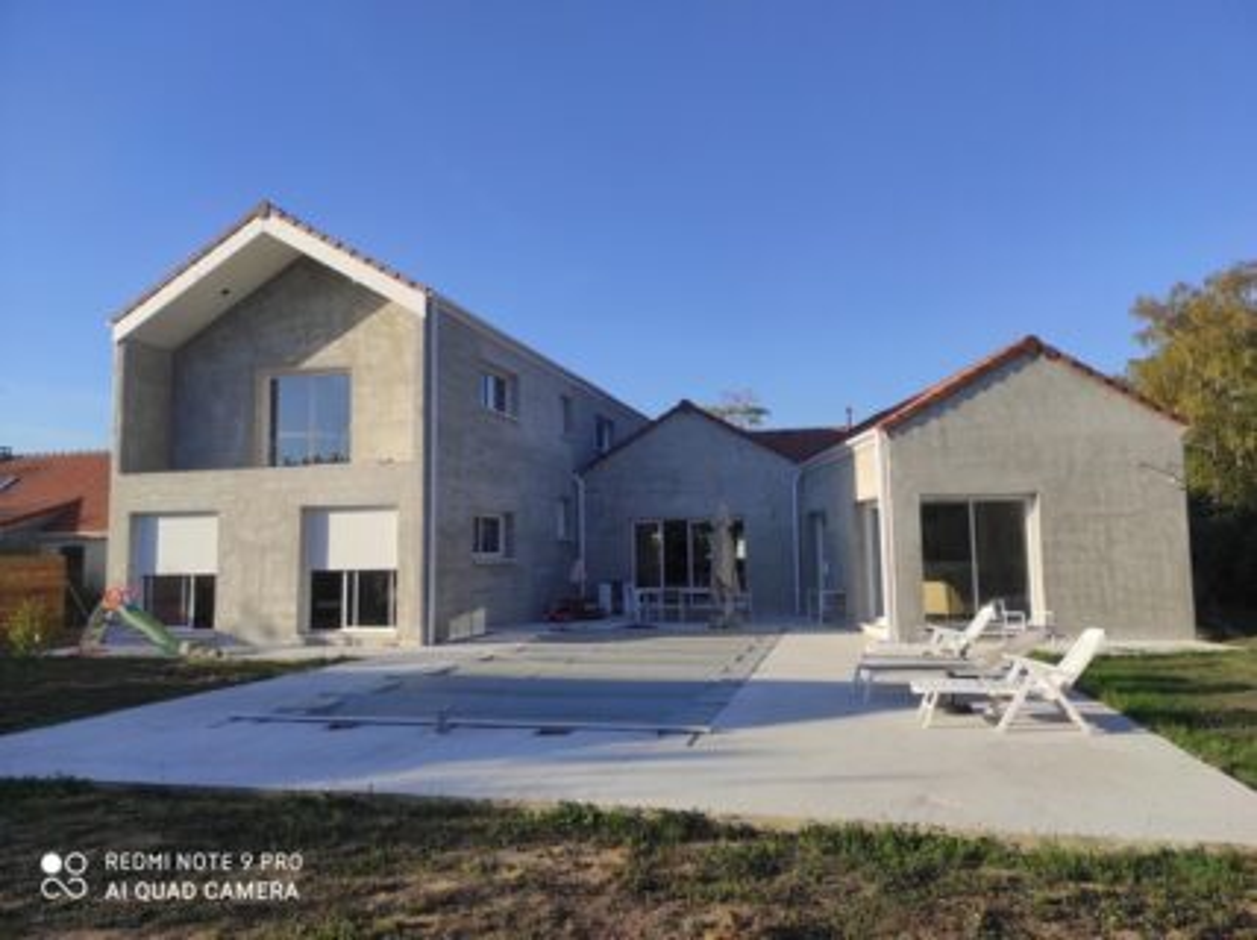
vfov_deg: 54.8
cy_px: 470
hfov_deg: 69.5
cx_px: 628
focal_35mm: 25
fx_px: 907
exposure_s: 1/1493
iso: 100
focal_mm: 5.43
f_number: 1.89
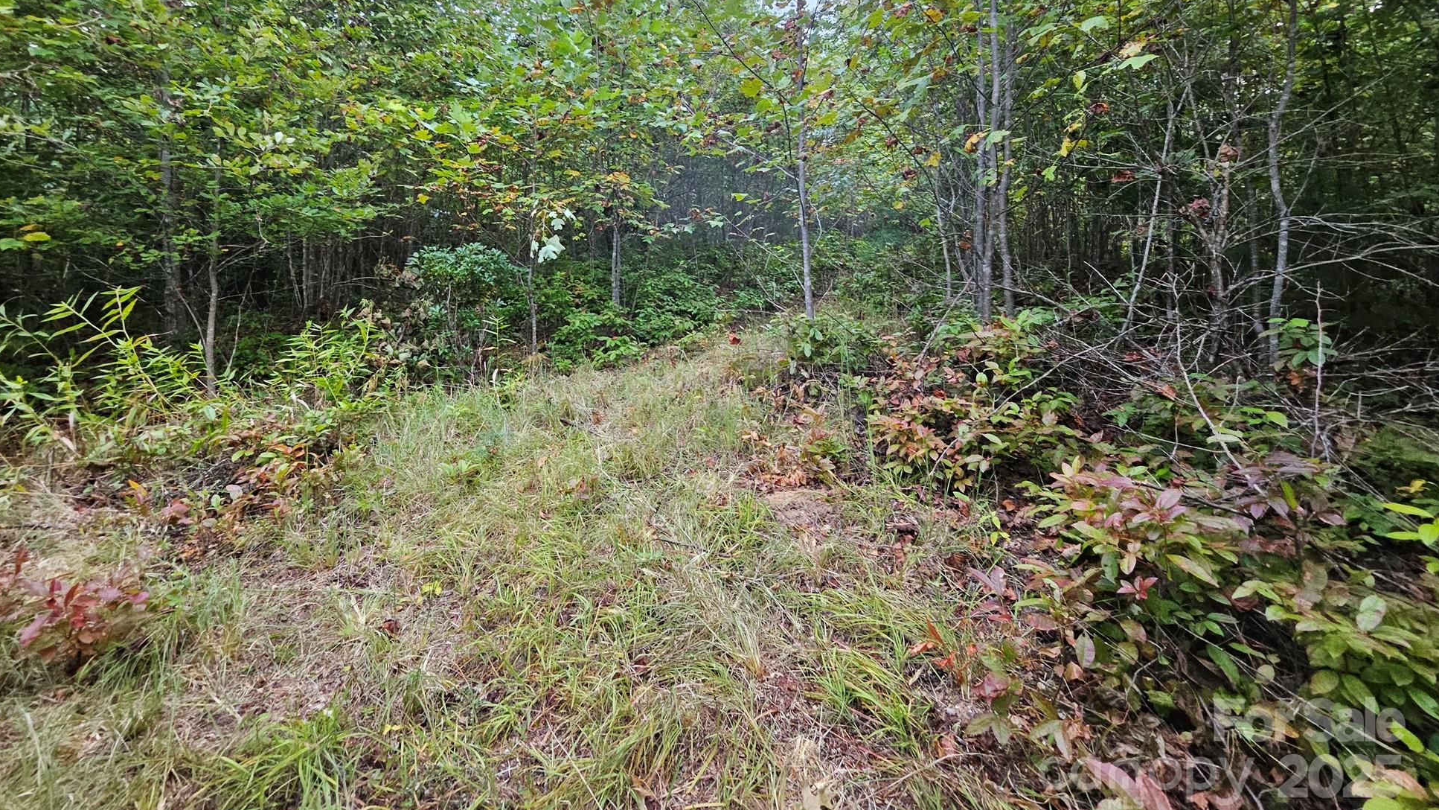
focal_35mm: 15
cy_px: 267
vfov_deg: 68.5
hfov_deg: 103.0
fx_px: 572
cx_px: 697
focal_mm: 1.74
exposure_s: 1/60
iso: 250
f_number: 2.2
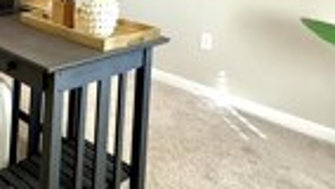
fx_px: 382
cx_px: 54
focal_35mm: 43
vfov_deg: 24.3
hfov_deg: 44.4
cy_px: -57
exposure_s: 1/99
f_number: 2.2
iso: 250
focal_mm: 2.22
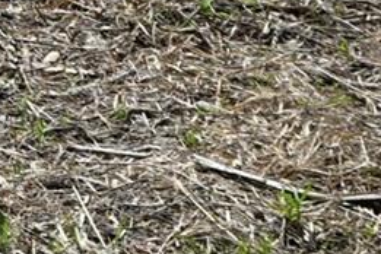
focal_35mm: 218
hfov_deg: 7.8
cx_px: -855
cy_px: -542
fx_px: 2306
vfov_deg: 5.8
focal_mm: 18.5
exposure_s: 1/250
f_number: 8
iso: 100
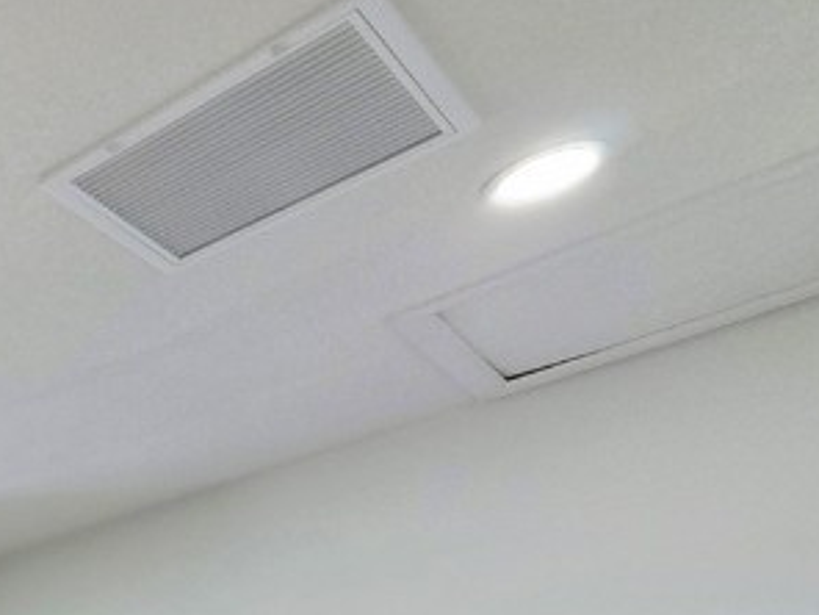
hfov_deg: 25.4
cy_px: 997
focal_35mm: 45
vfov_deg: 23.4
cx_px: -523
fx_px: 1065
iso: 80
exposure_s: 1/120
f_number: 1.9
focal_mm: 2.2
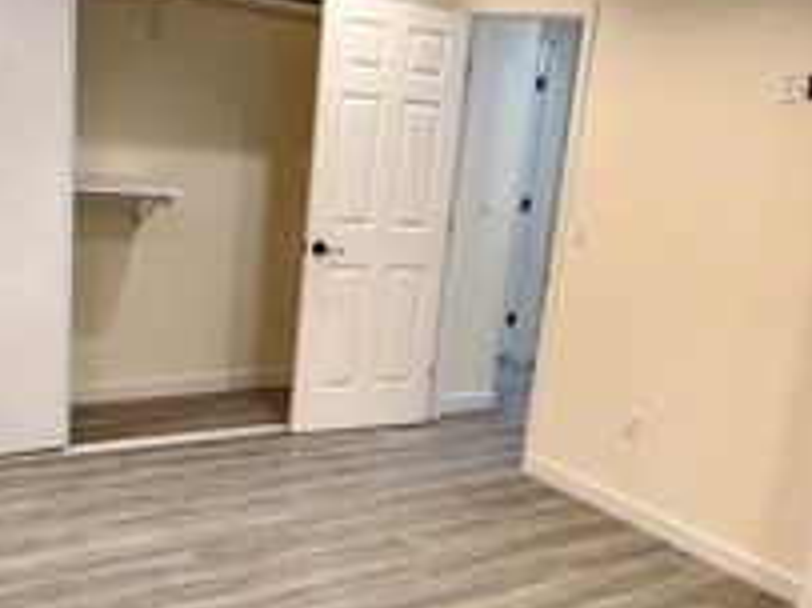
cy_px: 392
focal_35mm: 41
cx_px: 440
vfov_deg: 34.9
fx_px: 961
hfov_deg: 45.8
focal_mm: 2.2
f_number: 2.2
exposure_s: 1/60
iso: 400
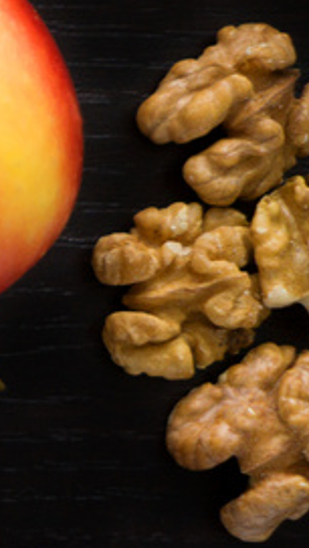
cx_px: -822
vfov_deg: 15.4
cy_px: 220
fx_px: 2019
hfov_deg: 7.1
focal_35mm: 139
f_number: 2.8
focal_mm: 20
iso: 250
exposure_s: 1/160
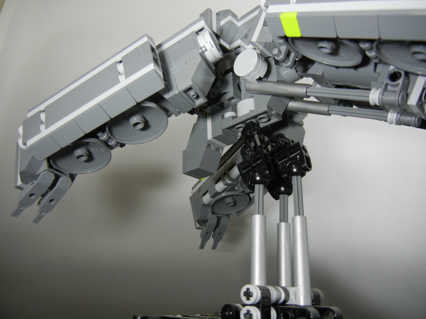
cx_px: 213
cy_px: 160
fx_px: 369
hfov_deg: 60.0
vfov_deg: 46.8
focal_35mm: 30
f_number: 3.5
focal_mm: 5.4
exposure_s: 1/40.7
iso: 400
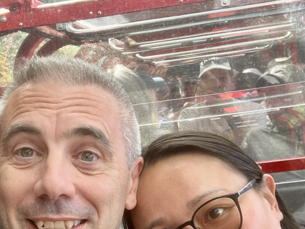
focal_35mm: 59
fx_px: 520
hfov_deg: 32.7
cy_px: 173
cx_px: 144
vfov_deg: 24.6
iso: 80
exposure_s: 1/102
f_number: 2.2
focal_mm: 2.87
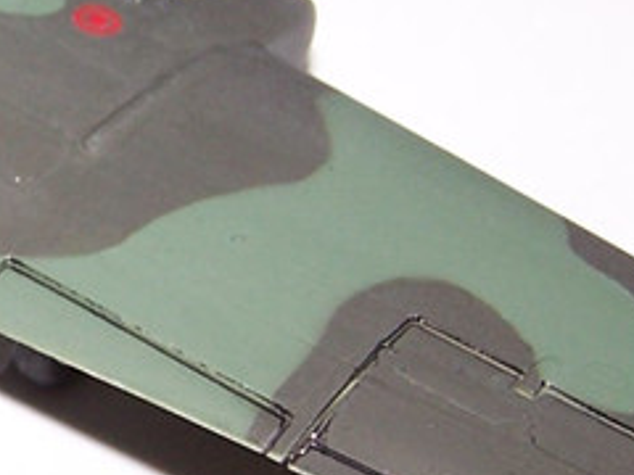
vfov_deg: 8.8
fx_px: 3095
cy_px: 259
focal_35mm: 169
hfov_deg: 11.3
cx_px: -265
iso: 80
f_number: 2.8
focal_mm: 6.3
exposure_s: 1/60
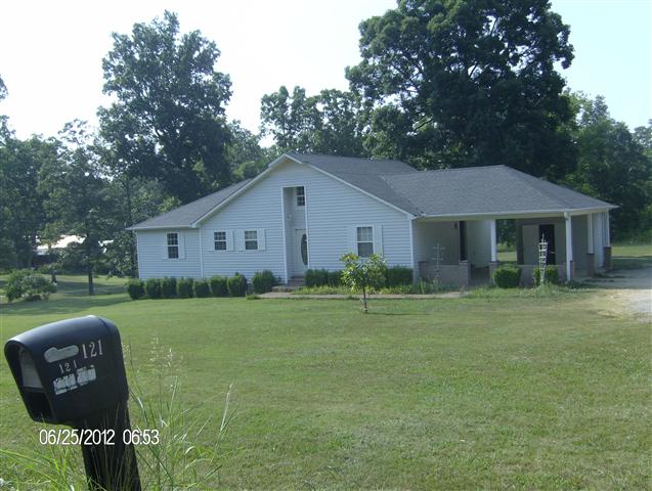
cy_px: 246
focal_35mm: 38
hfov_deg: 48.9
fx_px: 717
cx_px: 326
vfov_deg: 37.8
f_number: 4.8
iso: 100
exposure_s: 1/519
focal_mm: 6.4
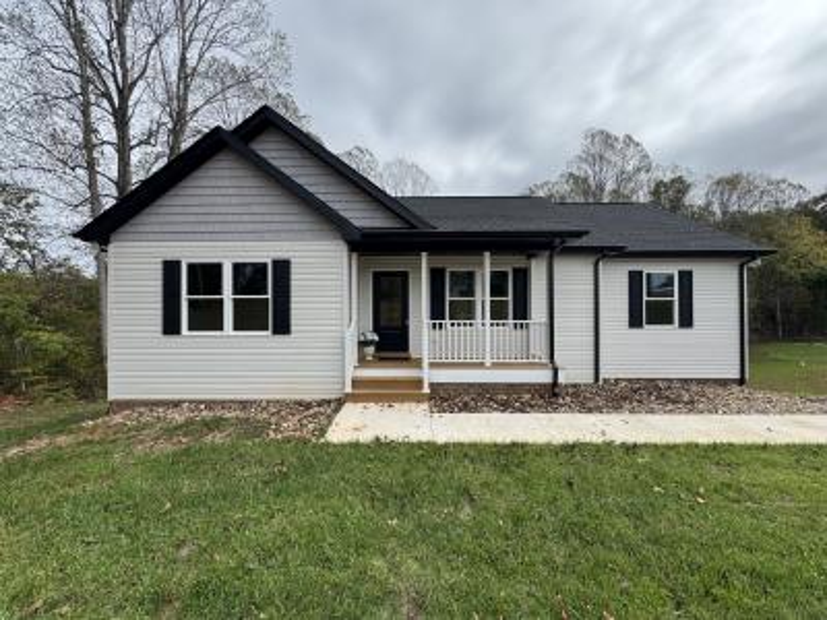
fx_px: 334
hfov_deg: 102.1
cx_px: 414
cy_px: 310
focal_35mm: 14
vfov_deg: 85.7
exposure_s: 1/1143
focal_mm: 2.22
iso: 40
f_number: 2.2
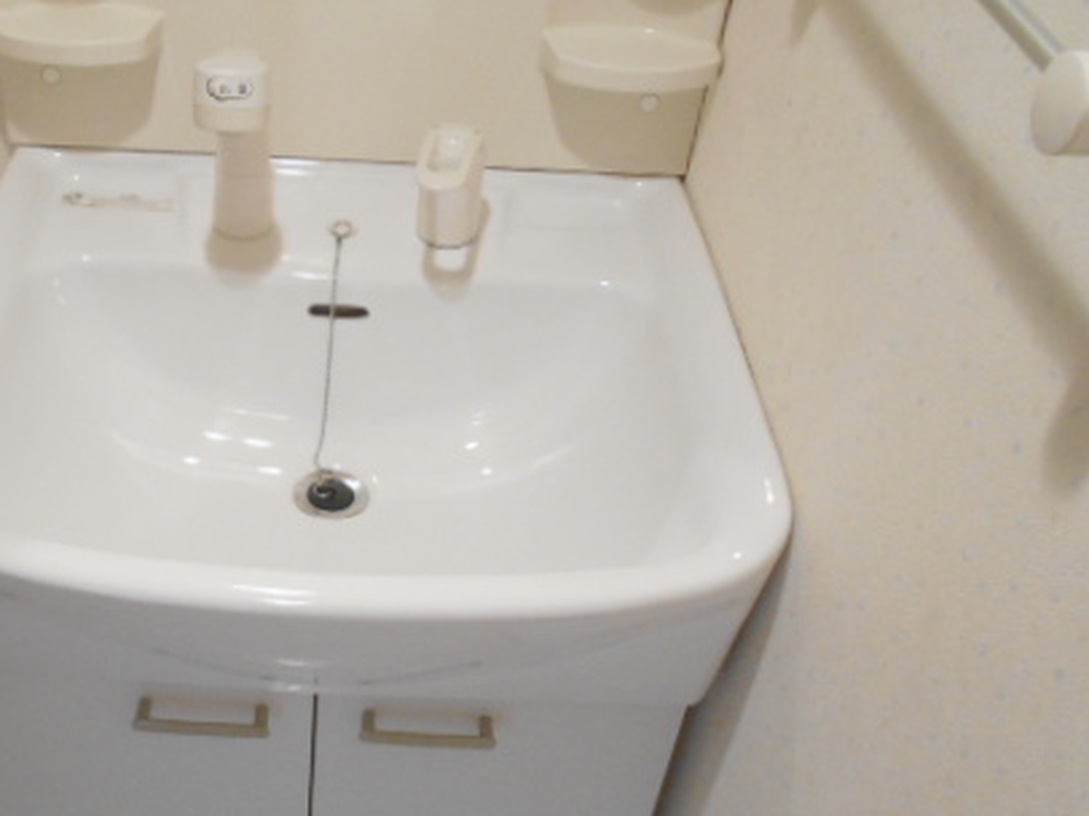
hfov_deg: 44.3
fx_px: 1289
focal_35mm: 41
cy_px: 529
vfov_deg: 34.8
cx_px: 276
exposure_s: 1/20
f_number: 3.2
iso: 400
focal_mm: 4.6
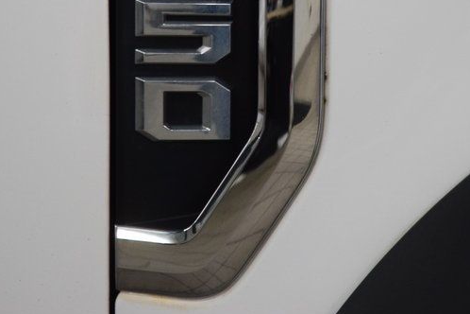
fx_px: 2820
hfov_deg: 9.5
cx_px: 202
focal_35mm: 216
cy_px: -2
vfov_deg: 6.3
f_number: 5
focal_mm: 70
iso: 1600
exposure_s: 1/125
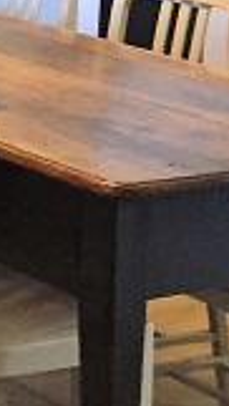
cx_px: -576
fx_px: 1689
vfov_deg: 13.2
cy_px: -111
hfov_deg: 6.7
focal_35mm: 157
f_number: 2.2
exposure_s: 1/33
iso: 250
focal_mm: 4.15
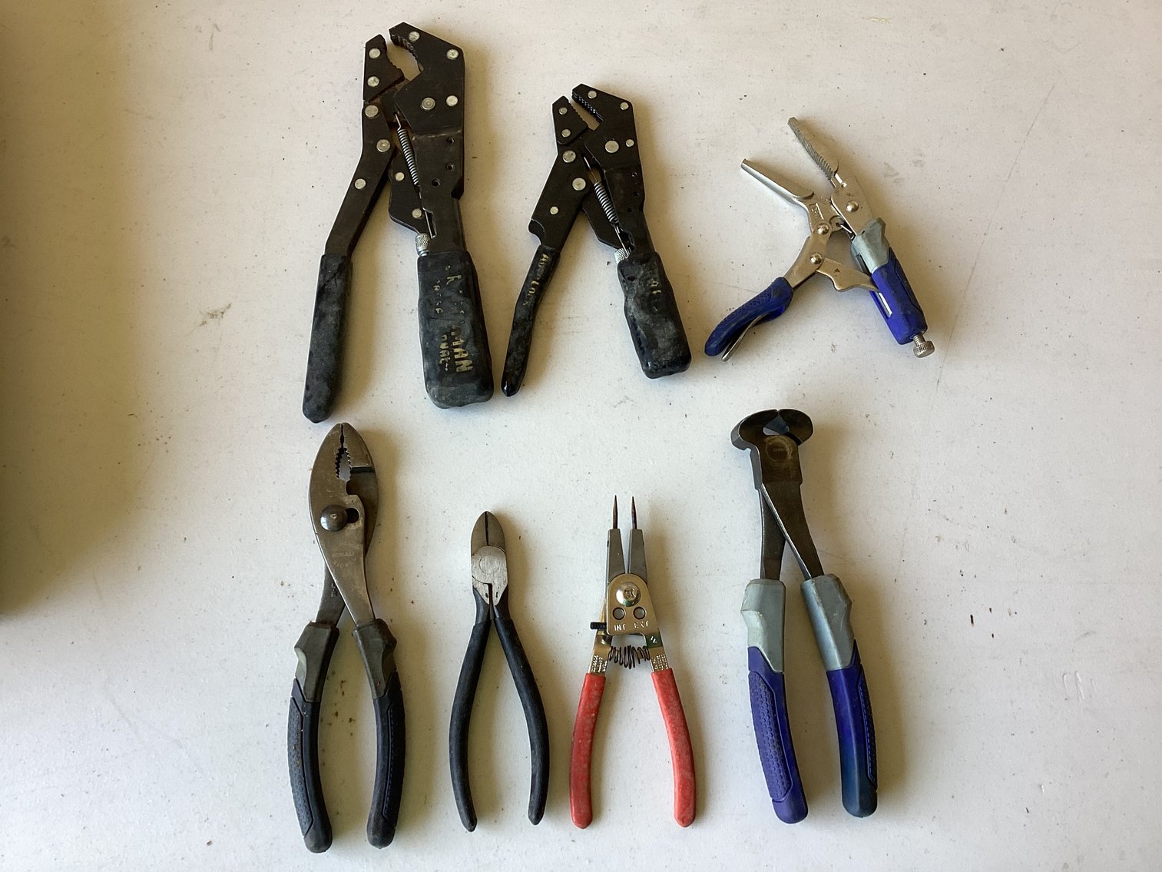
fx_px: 1041
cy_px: 436
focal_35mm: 31
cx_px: 581
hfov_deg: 58.3
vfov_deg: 45.4
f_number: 2.4
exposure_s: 1/60
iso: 50
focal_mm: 3.3
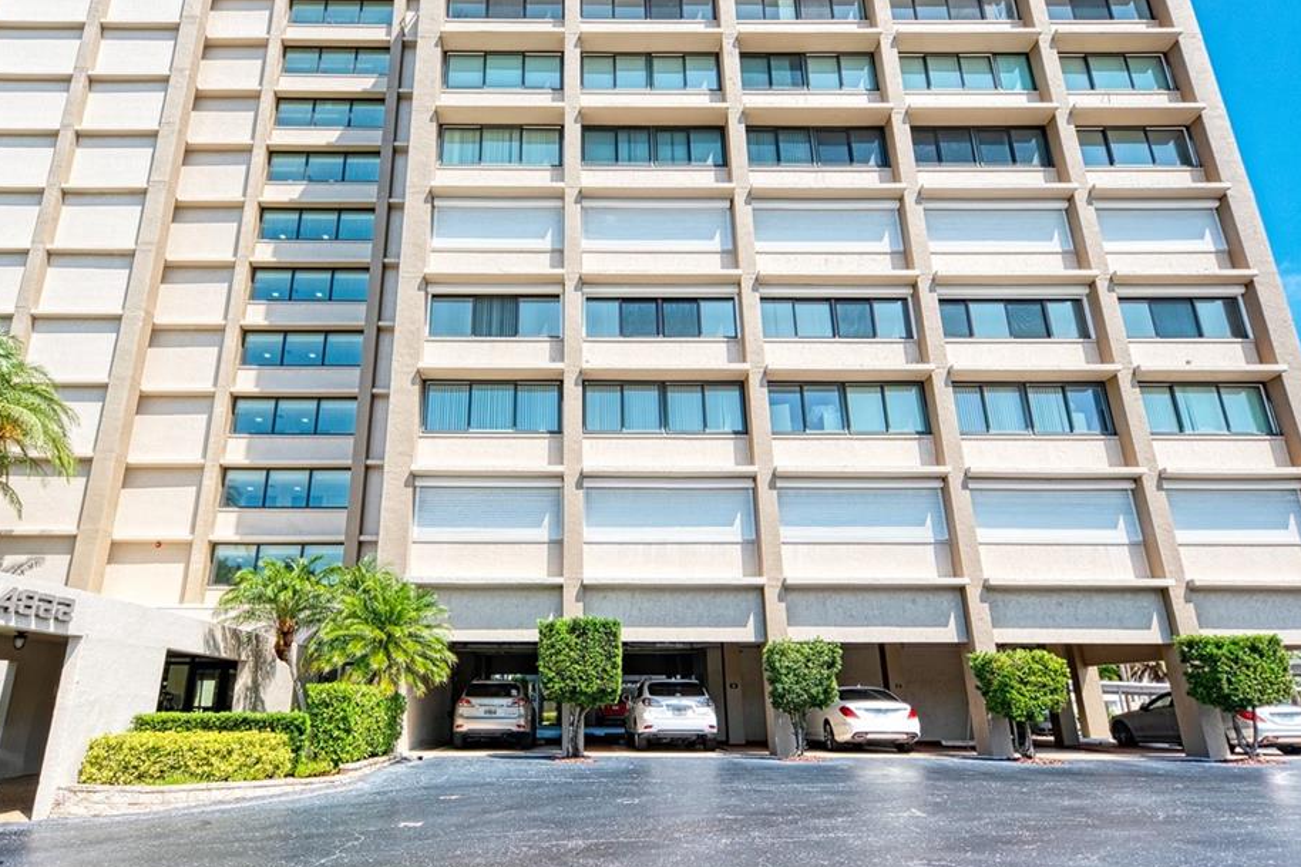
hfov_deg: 80.8
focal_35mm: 21
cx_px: 561
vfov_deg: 59.5
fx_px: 759
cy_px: 437
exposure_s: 1/800
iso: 250
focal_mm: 12
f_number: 7.1
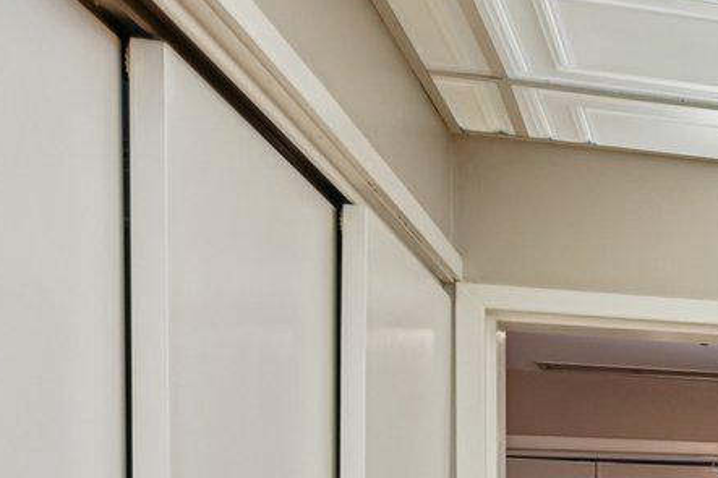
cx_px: 1404
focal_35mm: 74
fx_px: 1475
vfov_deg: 17.4
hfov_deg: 18.6
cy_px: 599
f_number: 8
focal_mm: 16
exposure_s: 1/20
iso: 400
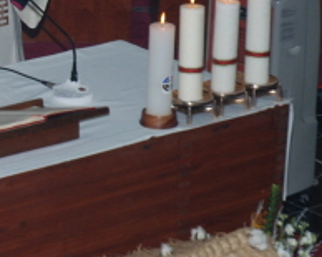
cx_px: -146
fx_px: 2419
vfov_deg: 6.1
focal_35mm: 254
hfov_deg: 7.5
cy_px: -15
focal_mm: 50
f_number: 5.6
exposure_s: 1/60
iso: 200
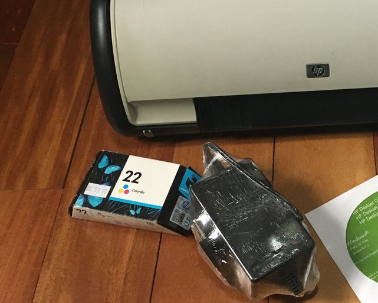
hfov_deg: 33.7
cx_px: 329
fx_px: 593
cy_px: 128
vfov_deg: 28.6
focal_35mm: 53
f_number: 2.2
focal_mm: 4.15
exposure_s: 1/30
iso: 160
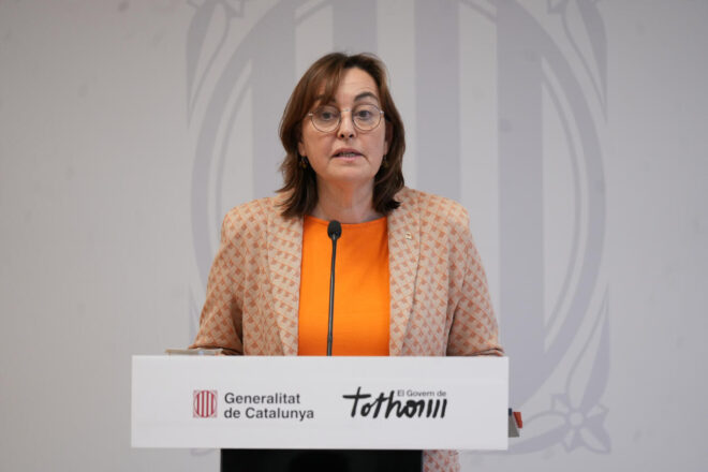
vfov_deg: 6.9
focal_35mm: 200
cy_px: 236
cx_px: 354
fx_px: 3933
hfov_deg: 10.3
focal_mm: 200
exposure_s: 1/100
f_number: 4
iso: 1600
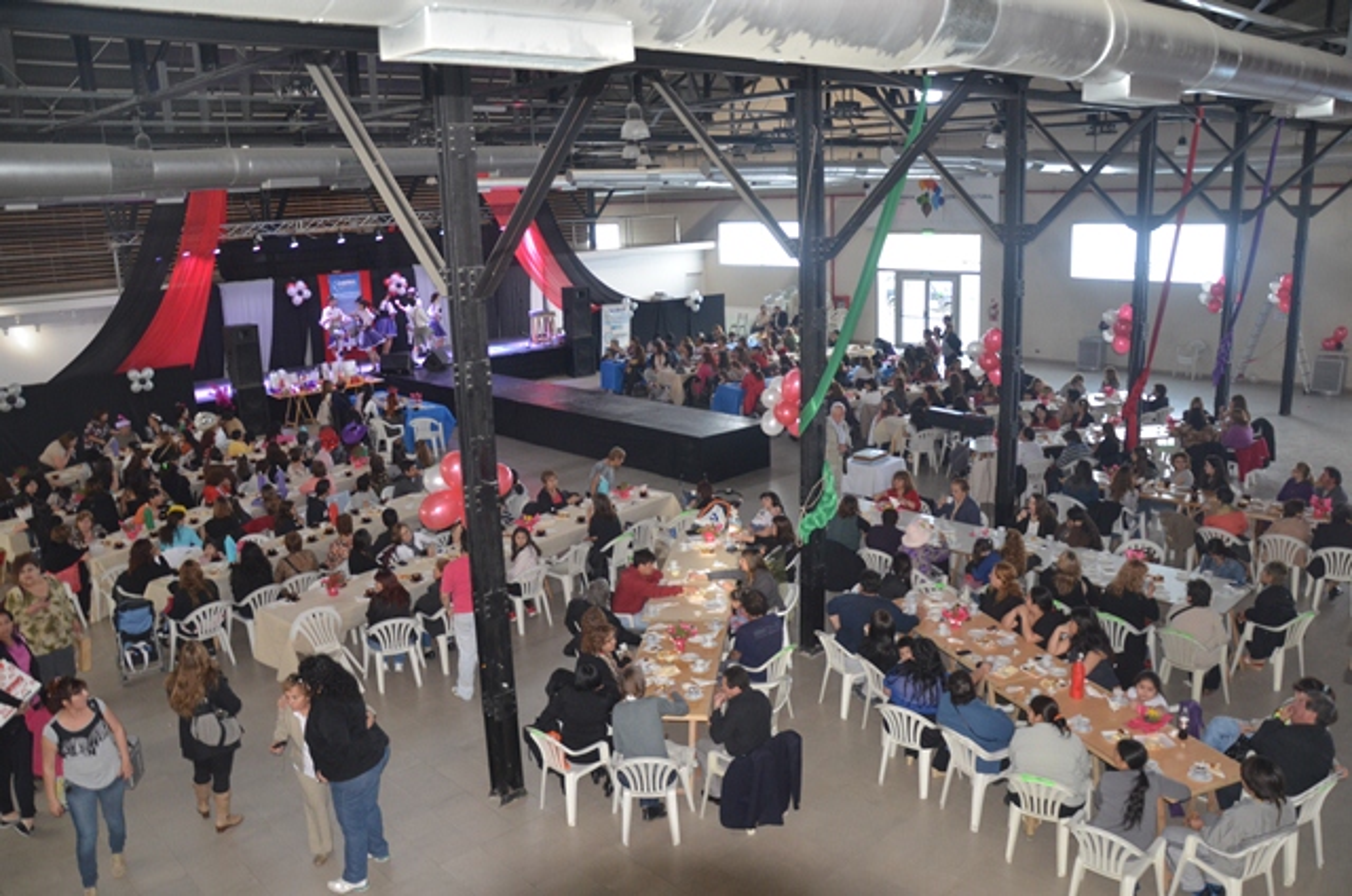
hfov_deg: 67.5
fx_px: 1012
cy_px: 448
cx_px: 676
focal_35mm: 27
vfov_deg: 47.7
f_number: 3.5
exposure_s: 1/60
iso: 800
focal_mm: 18
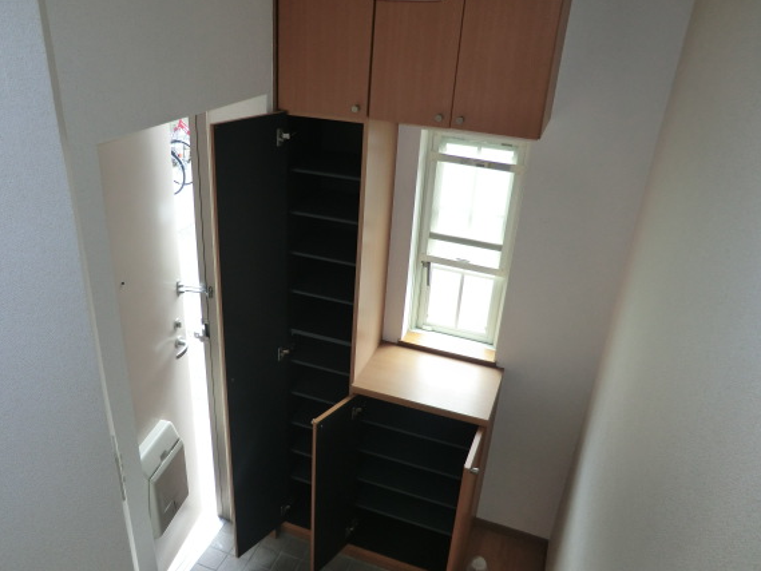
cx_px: 334
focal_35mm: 27
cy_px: 304
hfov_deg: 65.1
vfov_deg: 51.3
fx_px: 594
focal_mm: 4.3
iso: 100
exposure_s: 1/60
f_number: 3.2
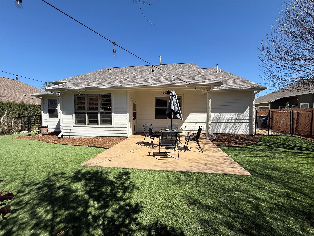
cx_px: 157
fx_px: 127
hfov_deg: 102.1
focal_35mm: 14
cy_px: 118
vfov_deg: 85.7
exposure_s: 1/2165
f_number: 2.2
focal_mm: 2.22
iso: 50
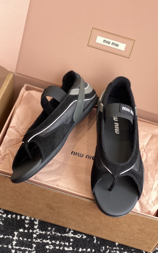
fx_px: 400
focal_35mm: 58
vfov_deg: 35.1
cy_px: 127
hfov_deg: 22.4
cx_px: 76
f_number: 2
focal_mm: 6
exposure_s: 1/122
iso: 50
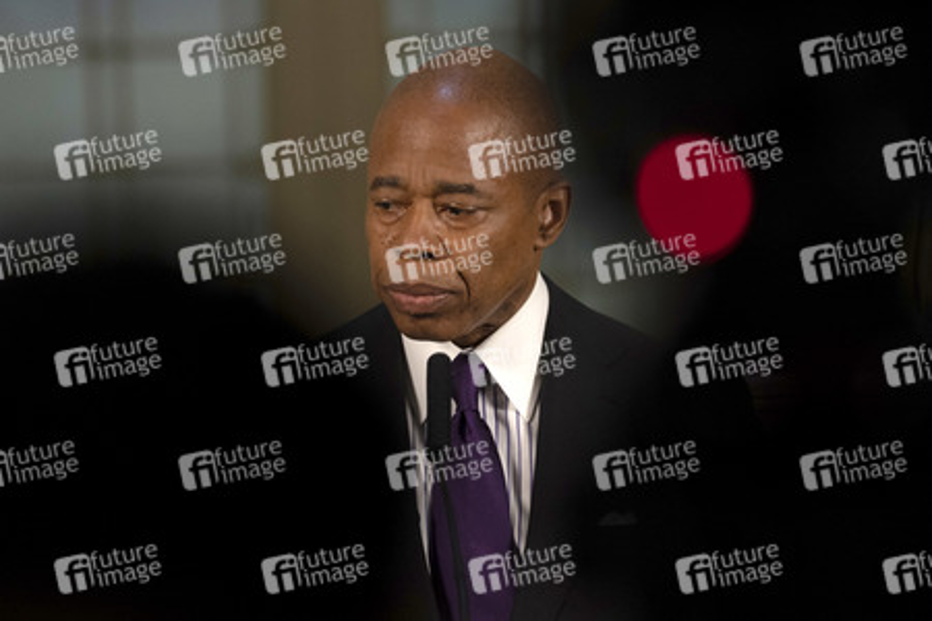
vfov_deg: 4.6
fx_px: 7766
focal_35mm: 300
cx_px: 466
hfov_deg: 6.9
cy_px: 310
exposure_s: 1/400
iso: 4000
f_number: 5.6
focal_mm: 300
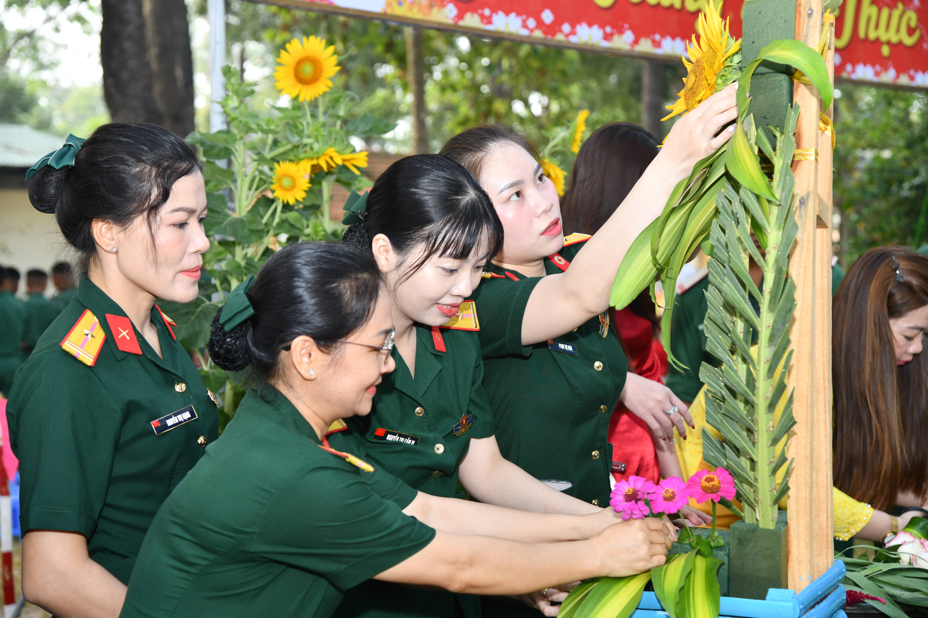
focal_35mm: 71
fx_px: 1830
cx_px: 465
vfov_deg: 19.2
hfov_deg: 28.5
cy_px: 307
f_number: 5
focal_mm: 70
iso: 500
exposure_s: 1/250
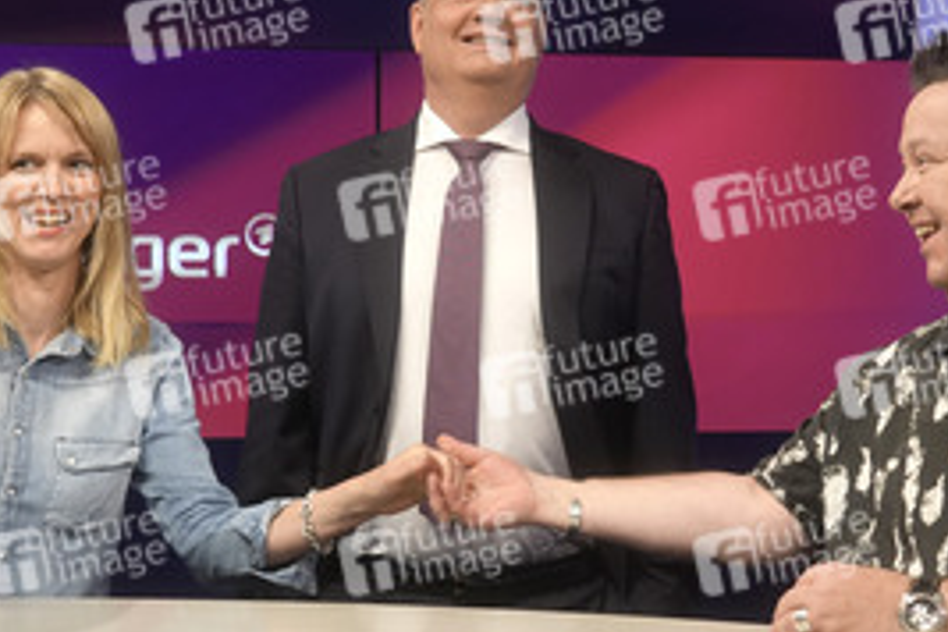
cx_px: 478
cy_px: 288
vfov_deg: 17.9
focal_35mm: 76
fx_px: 2001
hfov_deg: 26.7
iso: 640
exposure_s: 1/160
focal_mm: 30
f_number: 3.2
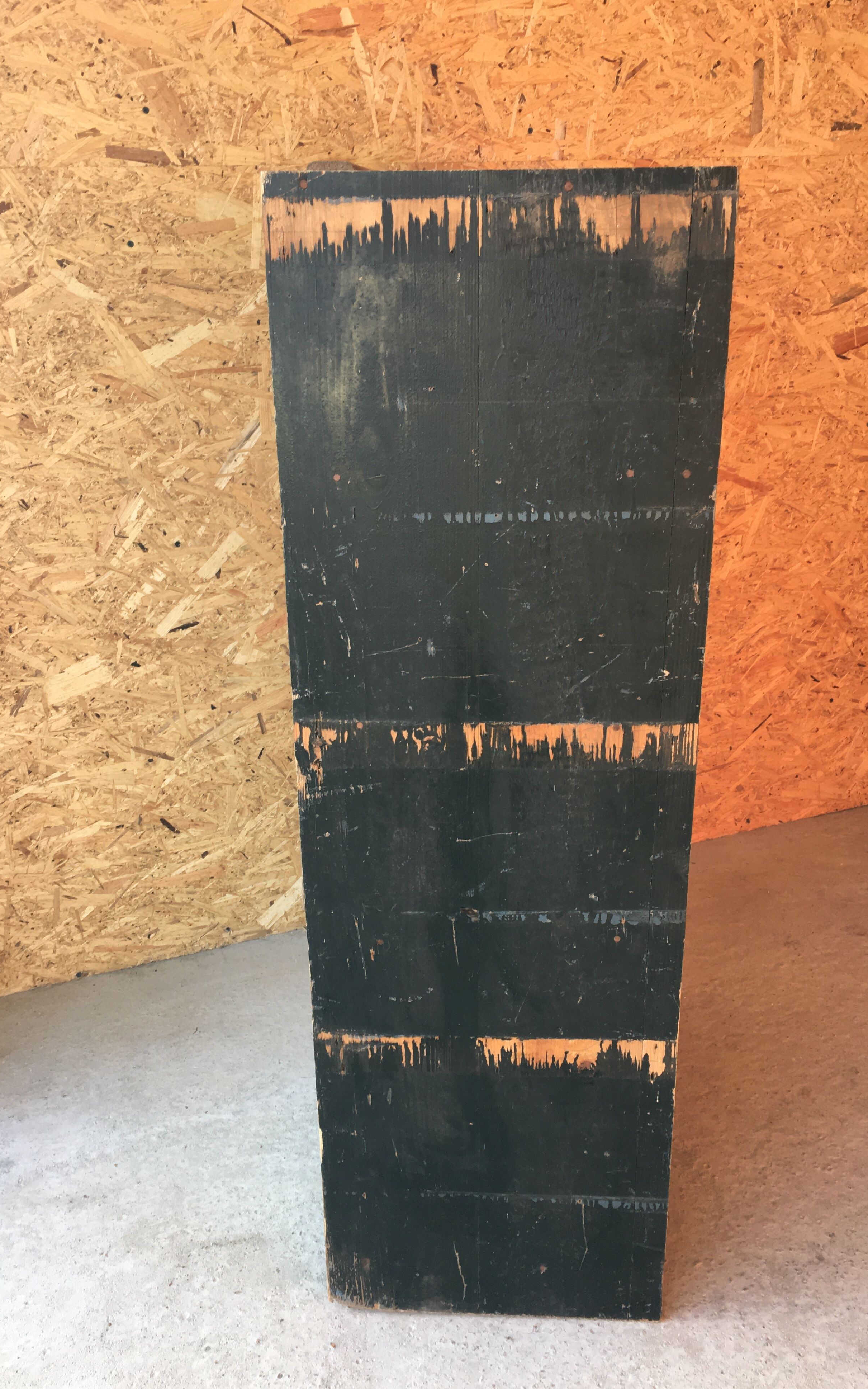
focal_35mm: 32
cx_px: 448
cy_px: 709
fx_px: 1211
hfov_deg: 39.4
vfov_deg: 59.6
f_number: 2.2
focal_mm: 4.15
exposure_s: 1/100
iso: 40
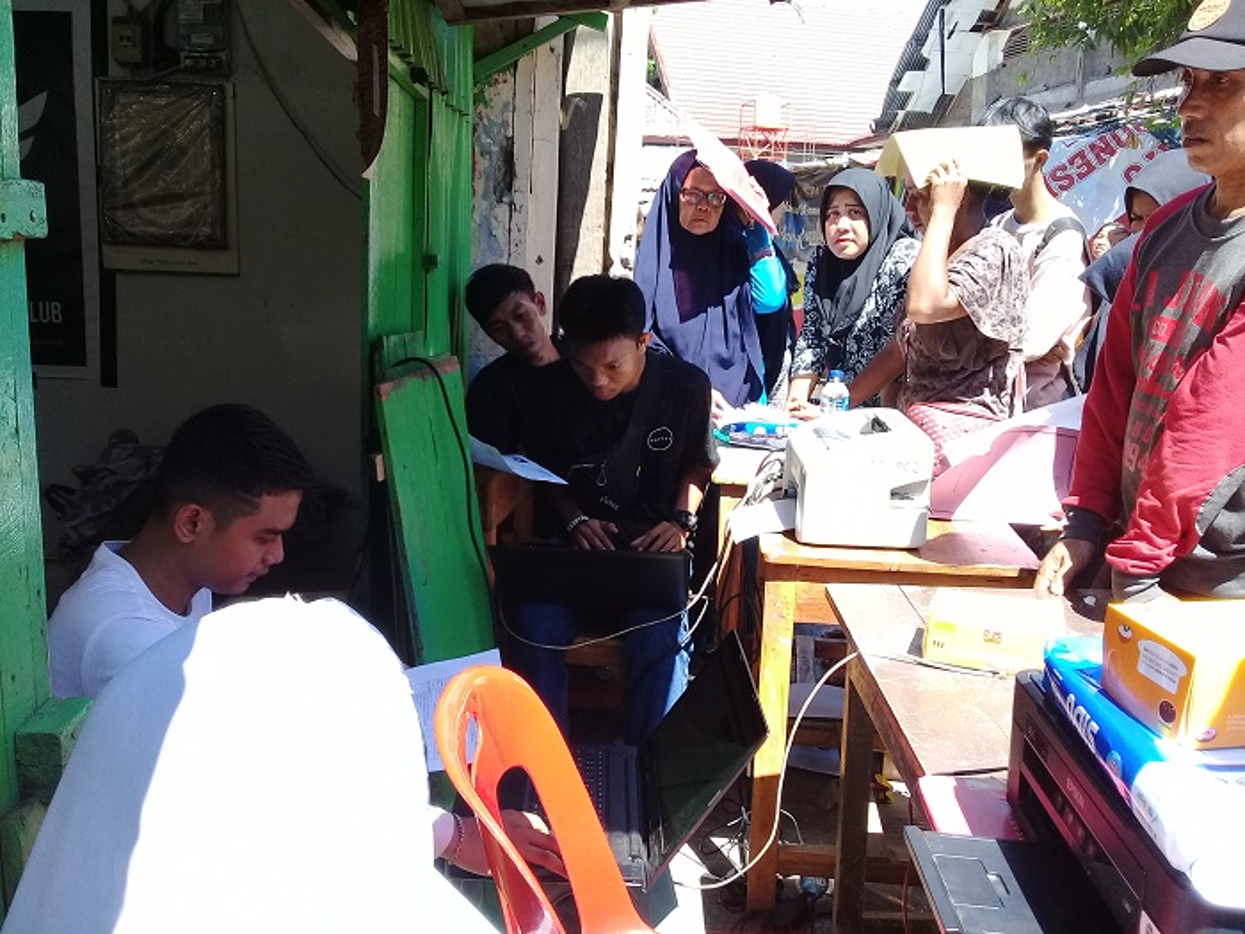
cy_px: 467
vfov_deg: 45.4
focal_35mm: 31
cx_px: 622
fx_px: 1115
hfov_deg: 58.4
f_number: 2.2
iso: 50
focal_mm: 3.3
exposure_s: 1/300
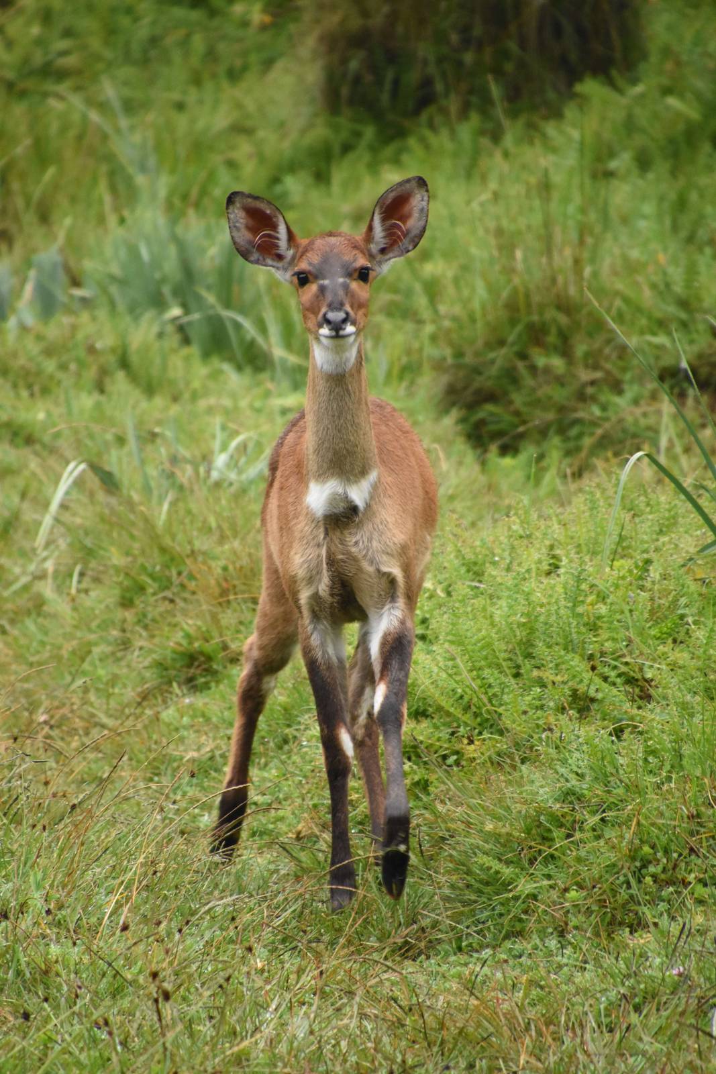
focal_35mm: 450
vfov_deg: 4.6
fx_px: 13421
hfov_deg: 3.1
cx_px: 358
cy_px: 537
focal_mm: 300
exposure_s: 1/125
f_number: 6.3
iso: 2500
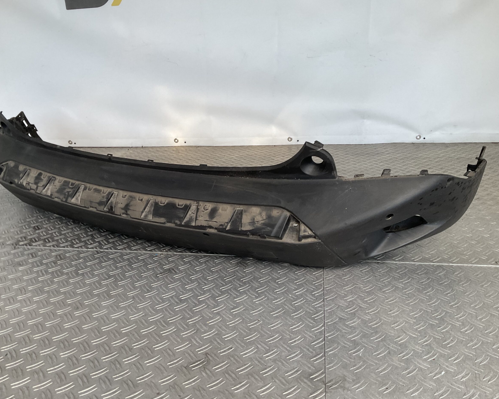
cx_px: 231
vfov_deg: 47.1
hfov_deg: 57.1
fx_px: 458
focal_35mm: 31
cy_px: 201
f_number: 1.8
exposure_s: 1/120
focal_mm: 3
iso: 64
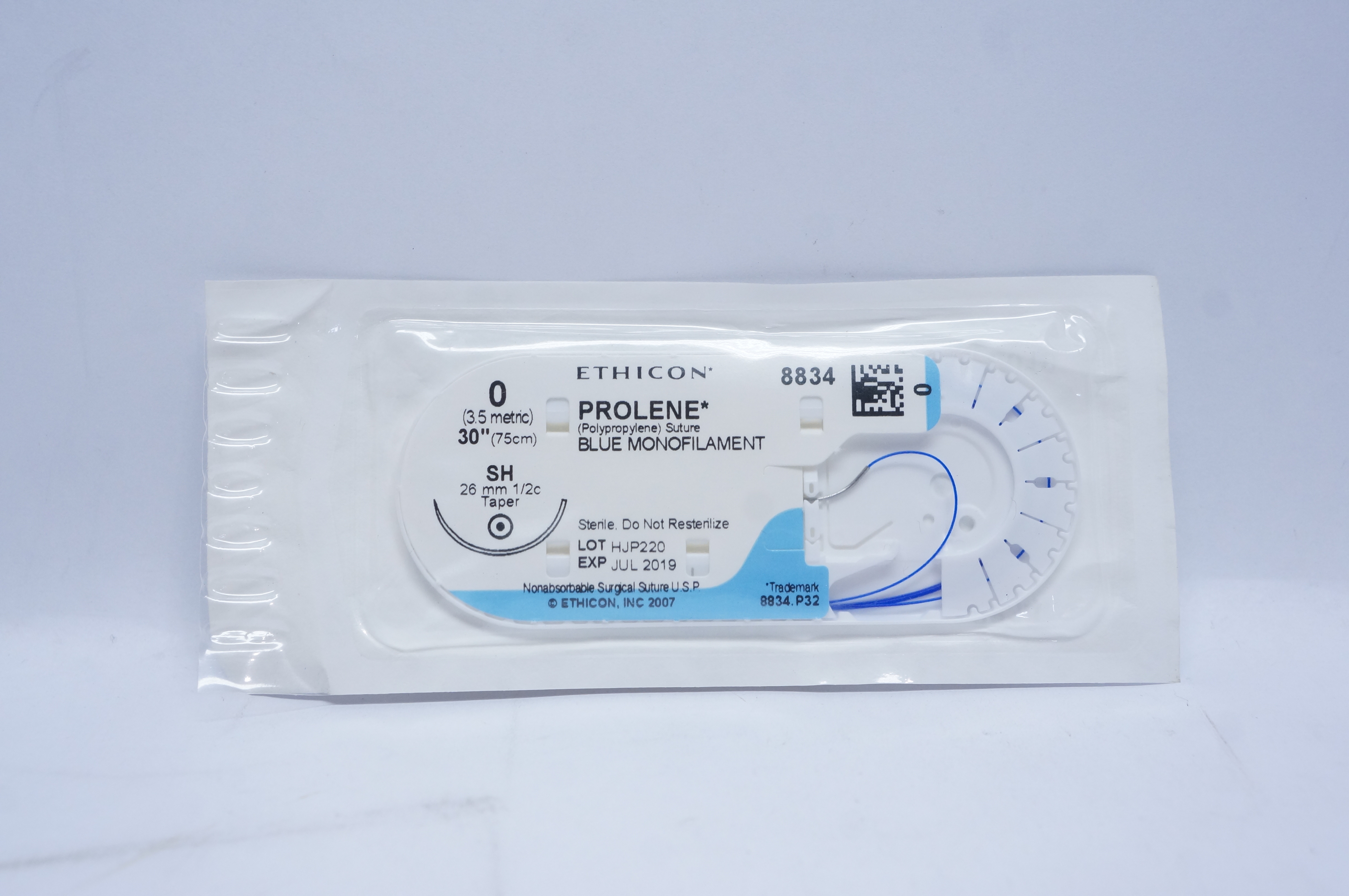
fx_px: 1628
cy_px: 448
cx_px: 674
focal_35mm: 44
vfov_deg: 30.8
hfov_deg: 45.0
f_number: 7.1
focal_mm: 29
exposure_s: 1/60
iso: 800
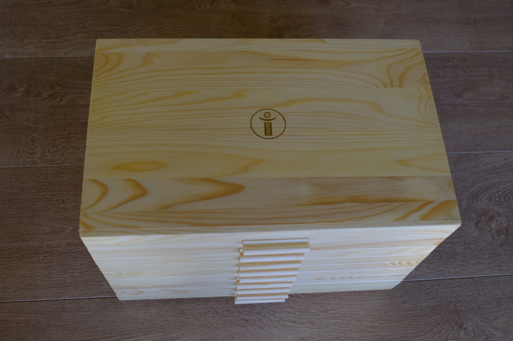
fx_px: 570
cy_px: 170
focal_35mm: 40
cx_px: 256
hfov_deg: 48.5
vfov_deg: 33.3
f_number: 4.5
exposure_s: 1/60
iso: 250
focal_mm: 26.9
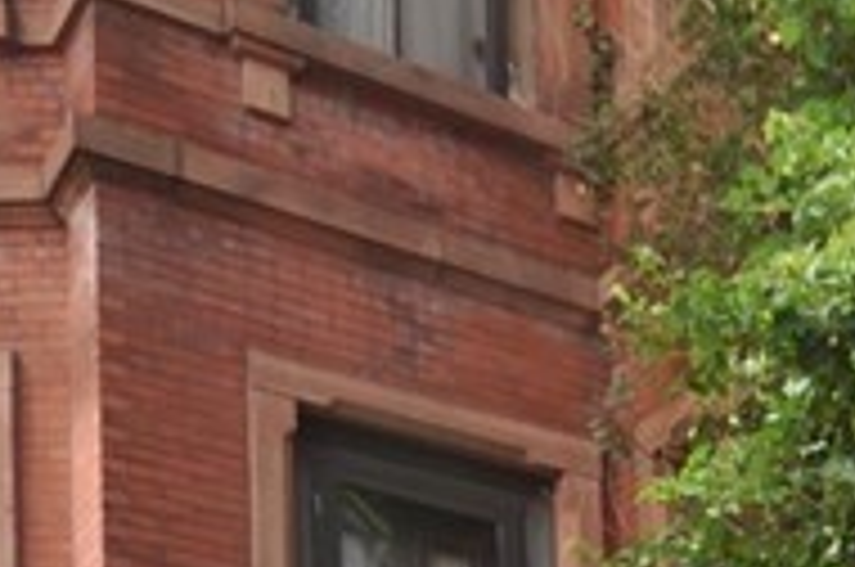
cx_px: 1534
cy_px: 1197
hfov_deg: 19.1
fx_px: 1920
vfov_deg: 13.8
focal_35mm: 81
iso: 200
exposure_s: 1/200
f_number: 4.5
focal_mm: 10
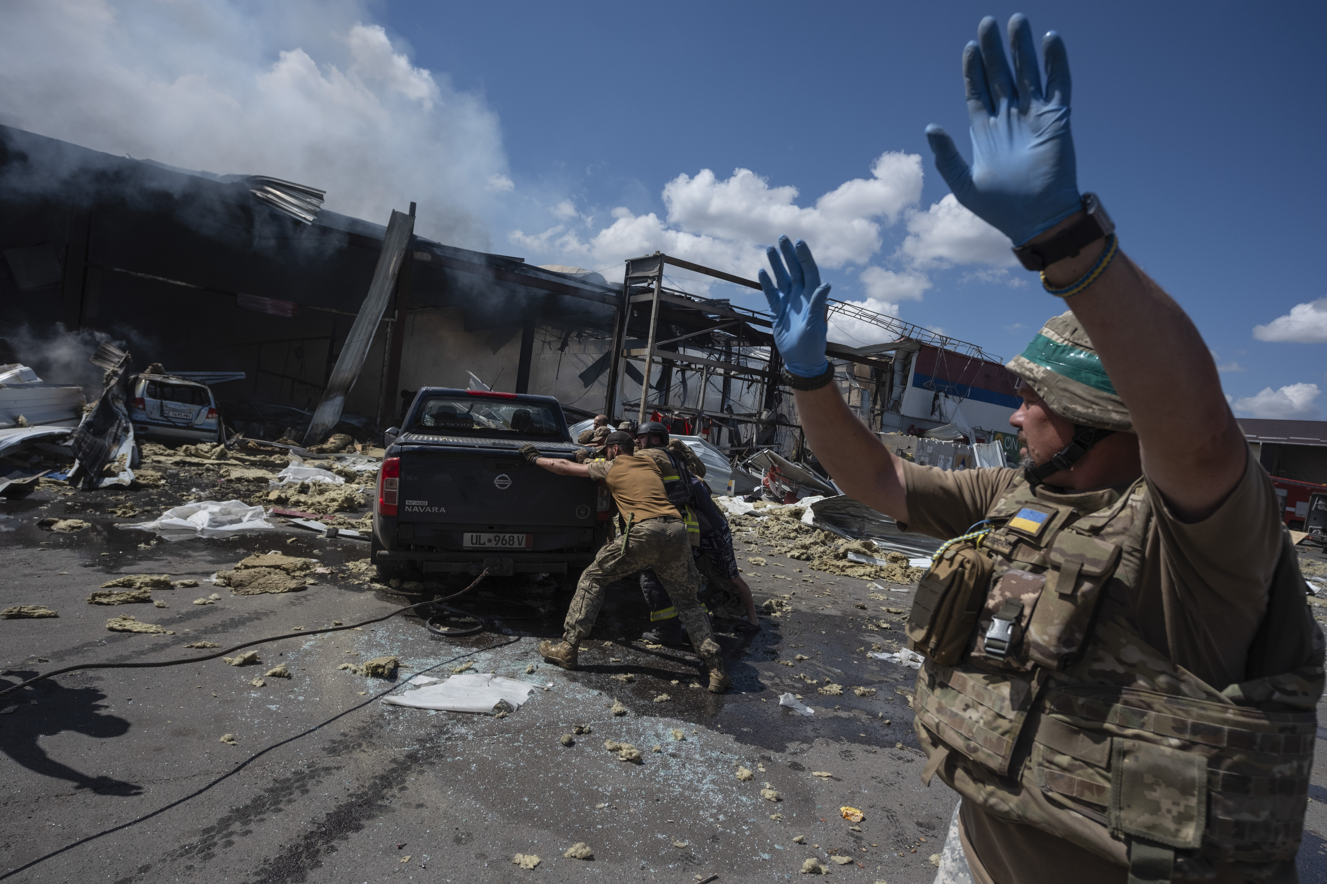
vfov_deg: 61.9
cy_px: 442
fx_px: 737
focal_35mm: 20
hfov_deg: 84.0
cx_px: 664
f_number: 3.6
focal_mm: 13
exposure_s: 1/4000
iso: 400
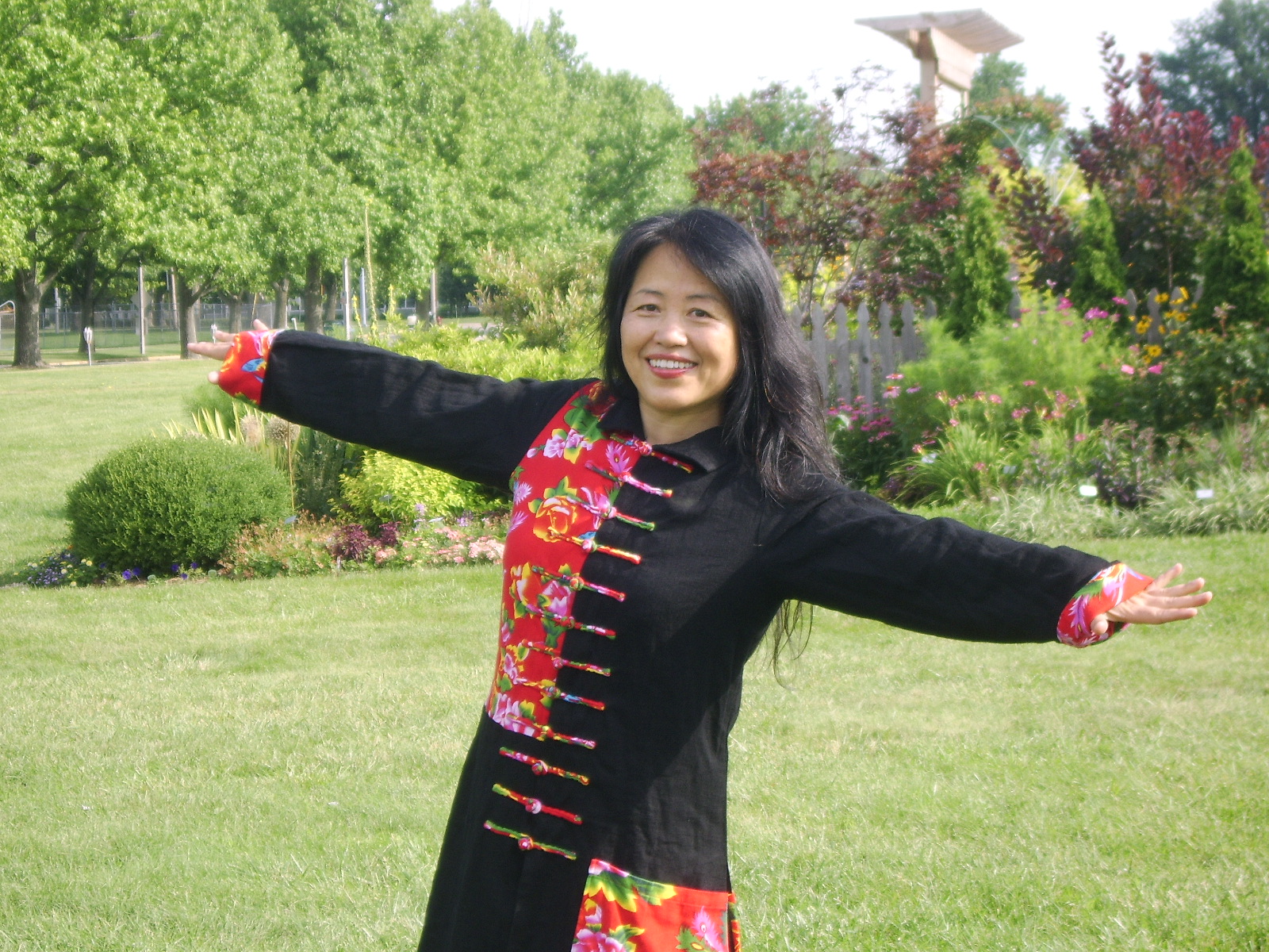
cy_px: 476
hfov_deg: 22.5
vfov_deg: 17.0
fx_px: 3189
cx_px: 634
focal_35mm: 87
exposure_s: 1/162
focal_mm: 22.74
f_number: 4.9
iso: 71
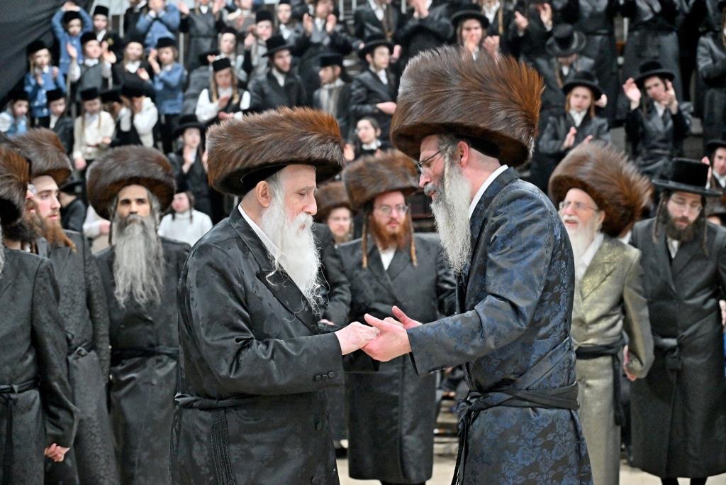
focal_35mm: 63
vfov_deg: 21.6
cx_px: 363
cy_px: 242
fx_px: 1271
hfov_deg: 31.9
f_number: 4
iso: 2000
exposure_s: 1/200
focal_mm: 63
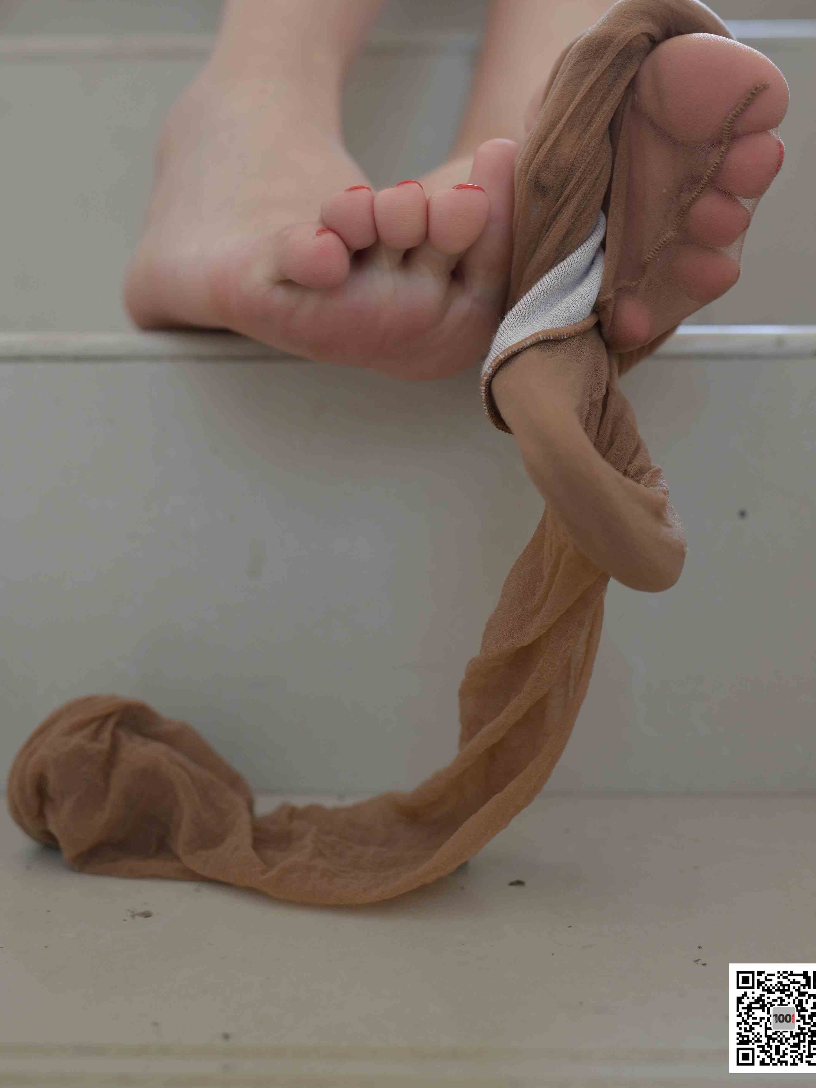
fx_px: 1320
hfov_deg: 34.3
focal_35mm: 42
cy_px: 424
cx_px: 442
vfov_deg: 44.5
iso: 640
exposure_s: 1/400
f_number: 4
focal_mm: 35
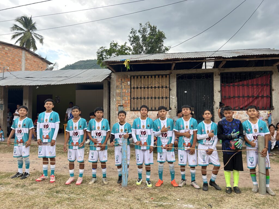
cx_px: 140
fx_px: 210
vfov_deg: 53.1
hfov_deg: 67.3
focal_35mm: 26
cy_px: 104
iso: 50
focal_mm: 5.7
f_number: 1.5
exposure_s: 1/536
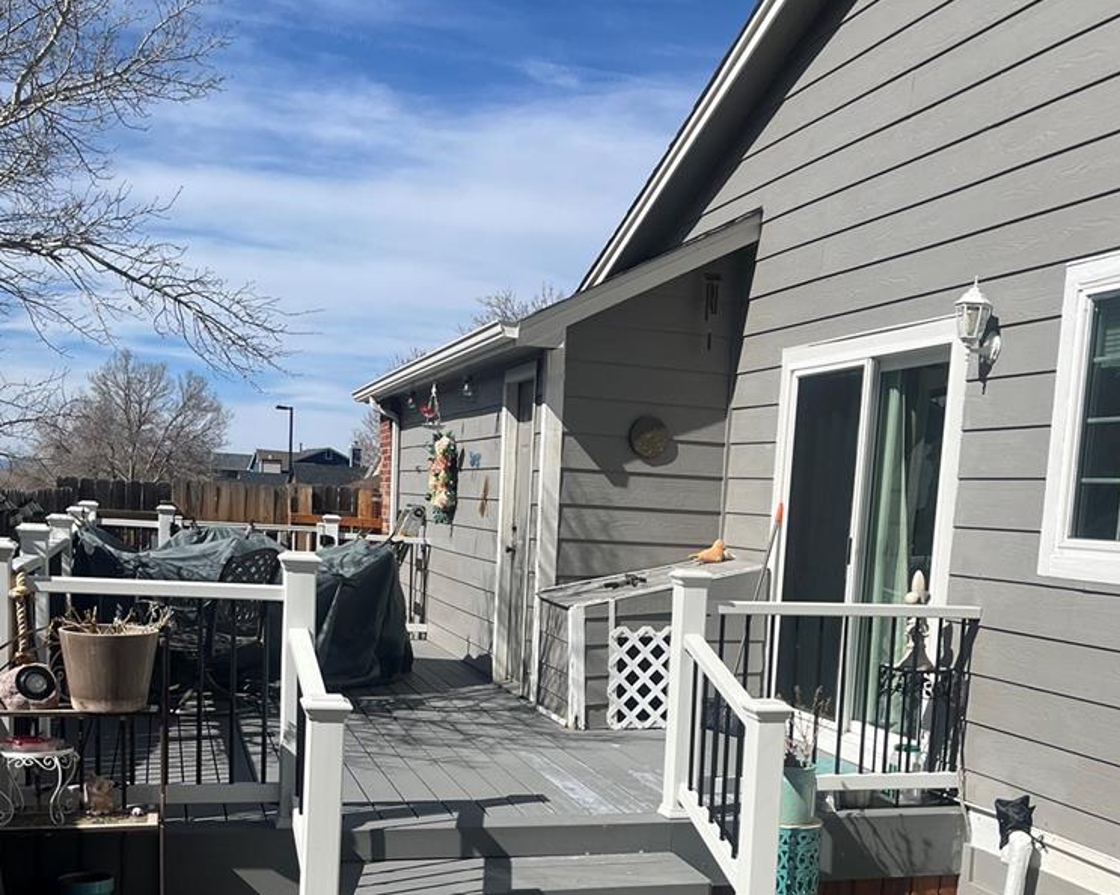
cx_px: 630
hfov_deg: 44.7
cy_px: 696
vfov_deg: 35.5
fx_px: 1359
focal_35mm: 41
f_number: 1.6
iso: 50
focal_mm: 5.1
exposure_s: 1/6173
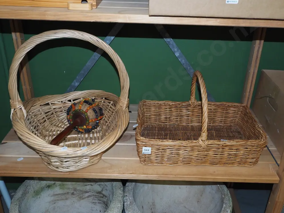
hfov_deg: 52.6
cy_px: 107
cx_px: 139
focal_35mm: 35
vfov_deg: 40.7
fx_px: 287
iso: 1600
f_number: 5.6
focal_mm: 17
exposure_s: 1/160
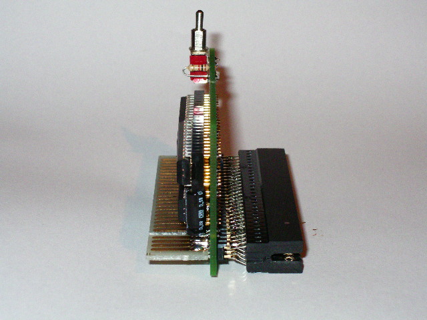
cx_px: 214
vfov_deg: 15.1
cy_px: 160
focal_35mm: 98
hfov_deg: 20.0
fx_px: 1209
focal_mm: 20.4
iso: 400
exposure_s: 1/60
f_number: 7.8
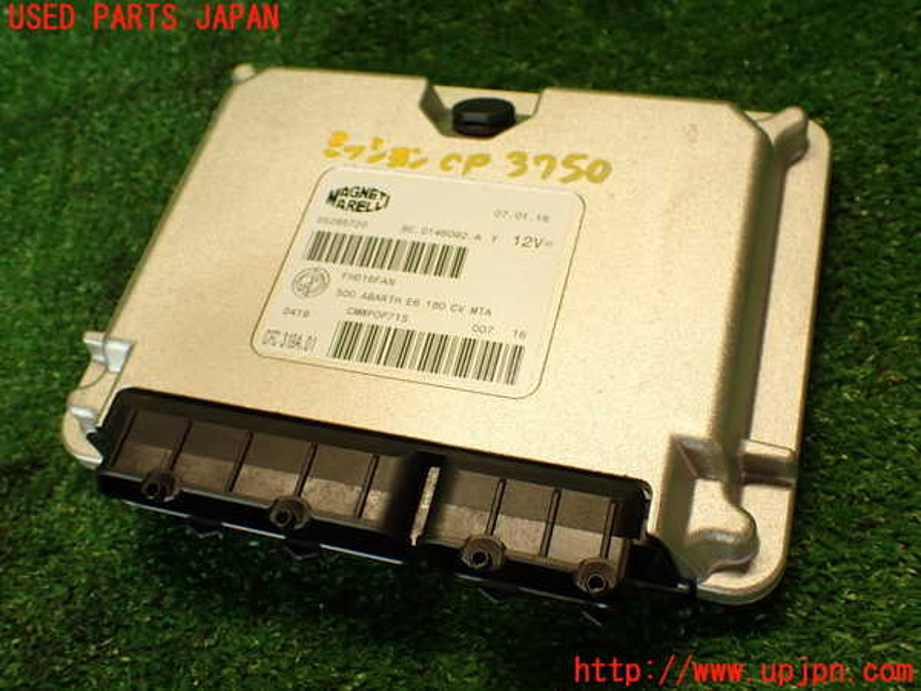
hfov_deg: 51.4
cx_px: 460
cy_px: 346
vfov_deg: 39.7
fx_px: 958
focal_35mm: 36
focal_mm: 6.37
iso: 200
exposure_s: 1/40
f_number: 2.5
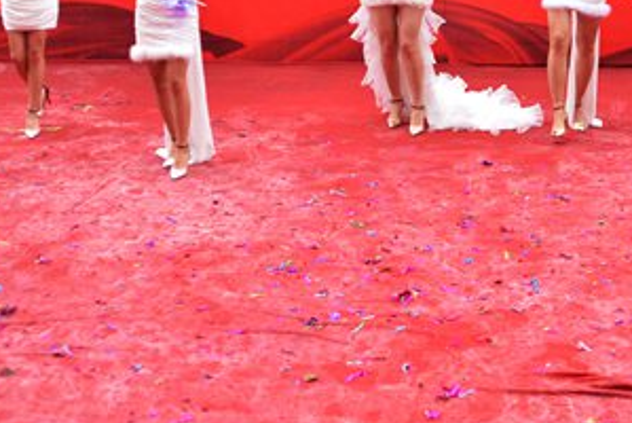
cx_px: 408
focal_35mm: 63
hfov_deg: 31.7
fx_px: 1107
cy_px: 8
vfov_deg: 21.0
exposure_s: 1/500
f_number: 3.5
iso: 640
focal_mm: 18
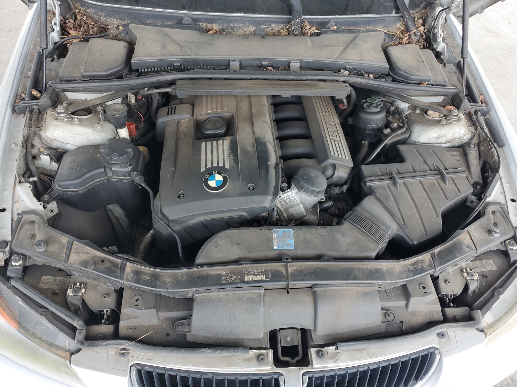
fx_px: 388
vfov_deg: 53.1
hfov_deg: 67.3
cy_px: 194
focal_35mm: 26
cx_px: 258
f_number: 1.5
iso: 55
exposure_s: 1/120
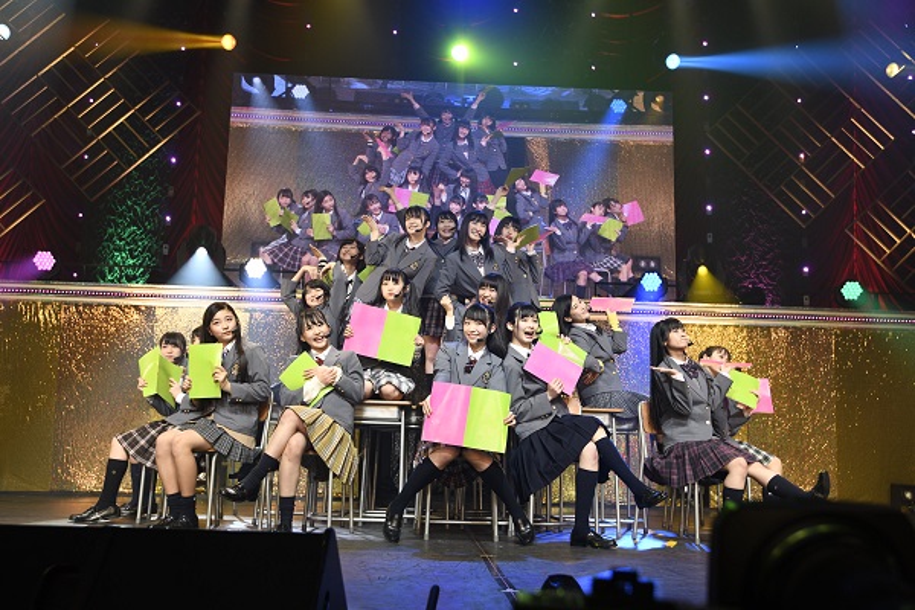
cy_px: 305
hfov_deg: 54.4
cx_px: 458
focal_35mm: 35
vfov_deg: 37.9
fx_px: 890
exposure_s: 1/640
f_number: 5
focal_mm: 35
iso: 1000
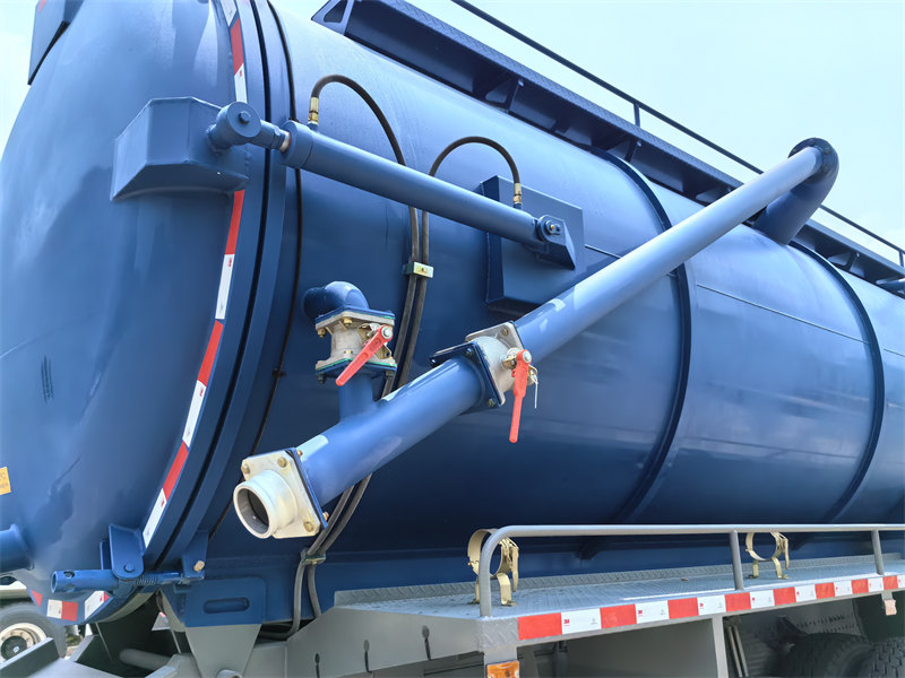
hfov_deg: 61.7
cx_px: 452
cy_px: 339
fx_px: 758
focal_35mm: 29
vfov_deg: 48.2
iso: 50
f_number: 1.4
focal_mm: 5.75
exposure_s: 1/9615
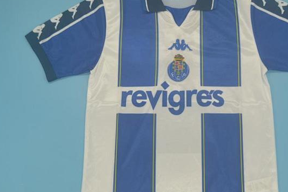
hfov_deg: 36.6
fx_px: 432
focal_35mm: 54
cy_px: 110
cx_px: 183
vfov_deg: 25.0
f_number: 4
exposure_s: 1/125
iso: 200
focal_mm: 24
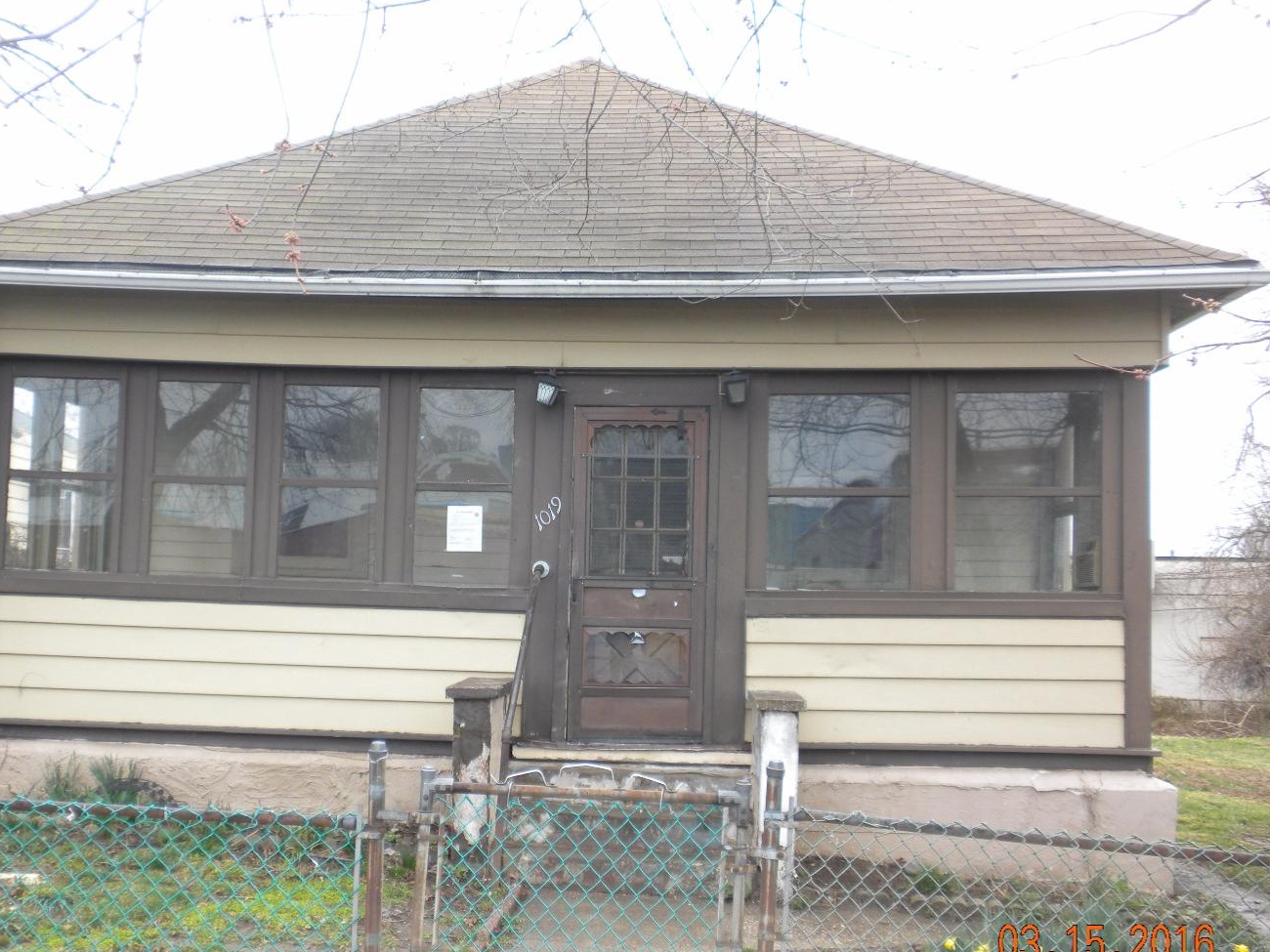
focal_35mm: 41
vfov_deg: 35.1
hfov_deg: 45.8
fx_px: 1504
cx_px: 596
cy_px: 525
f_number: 3.5
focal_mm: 6.6
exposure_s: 1/52.1
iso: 106
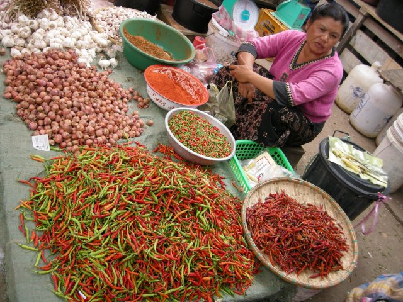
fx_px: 419
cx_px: 202
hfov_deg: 51.4
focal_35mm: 36
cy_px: 151
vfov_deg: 39.7
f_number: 3
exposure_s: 1/57.2
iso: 64
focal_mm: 7.5
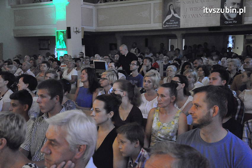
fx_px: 315
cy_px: 84
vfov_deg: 29.8
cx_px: 126
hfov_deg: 43.6
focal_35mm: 45
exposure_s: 1/50
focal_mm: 30
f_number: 4.2
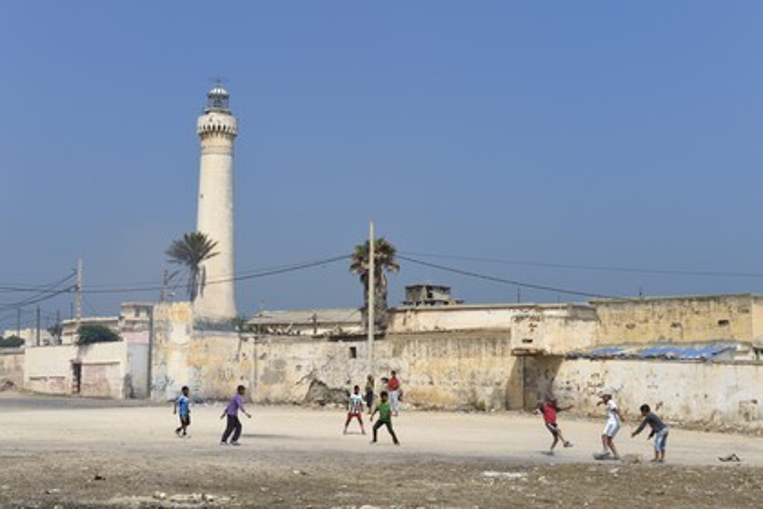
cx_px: 382
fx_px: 1272
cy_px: 254
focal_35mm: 60
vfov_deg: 22.6
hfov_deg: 33.4
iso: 200
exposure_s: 1/320
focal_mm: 60
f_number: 14
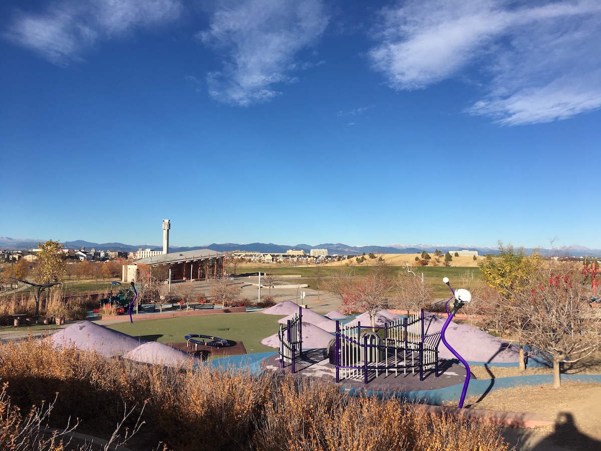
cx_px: 300
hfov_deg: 61.7
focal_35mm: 29
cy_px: 226
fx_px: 503
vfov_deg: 48.2
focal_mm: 4.15
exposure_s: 1/1709
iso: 25
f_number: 2.2
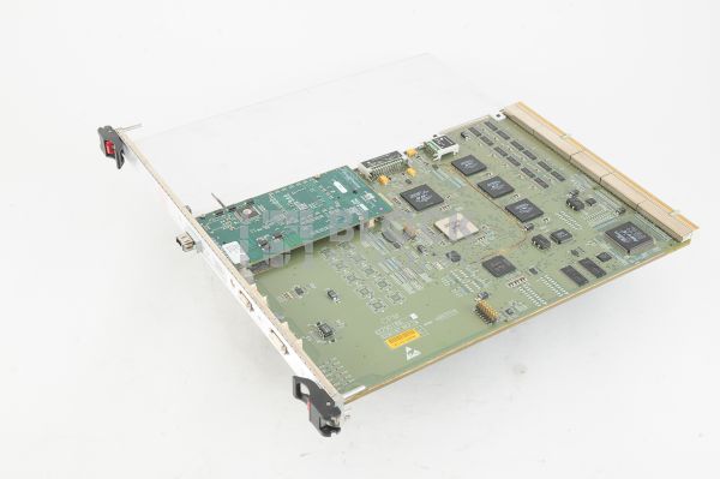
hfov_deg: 39.6
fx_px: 999
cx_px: 360
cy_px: 240
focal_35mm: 50
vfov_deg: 26.9
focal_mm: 50
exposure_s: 1/125
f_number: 13
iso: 1600
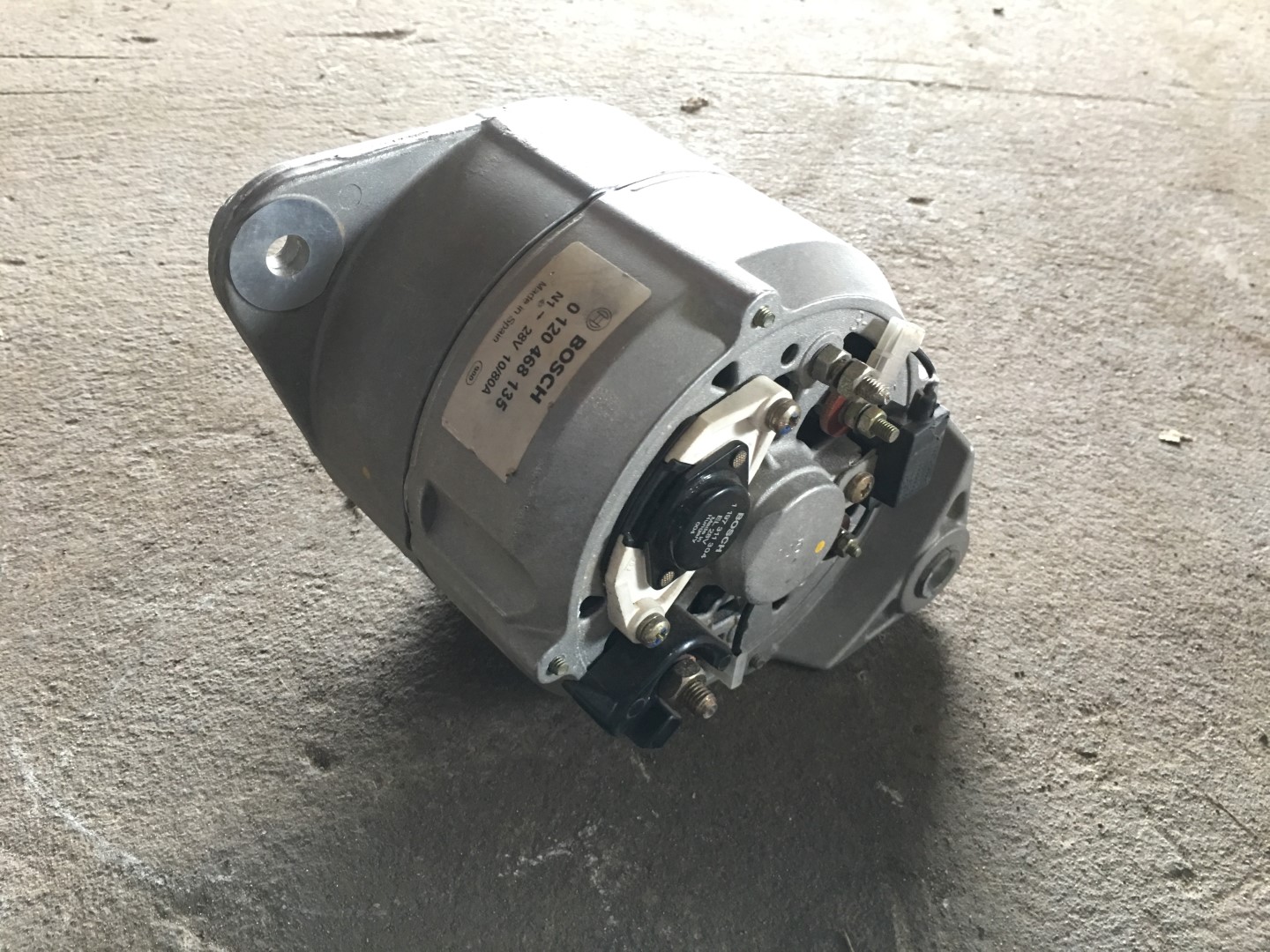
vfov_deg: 48.2
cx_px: 635
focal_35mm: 29
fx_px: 1064
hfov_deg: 61.7
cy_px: 476
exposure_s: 1/17
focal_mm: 4.15
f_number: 2.2
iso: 125
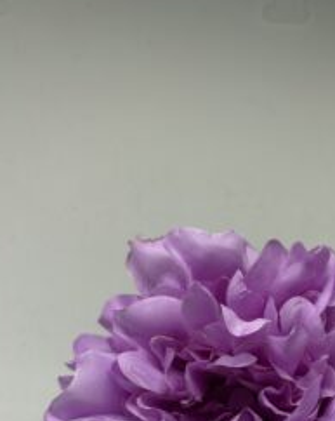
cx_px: 245
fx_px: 522
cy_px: 332
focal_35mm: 42
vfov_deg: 42.1
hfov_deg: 35.0
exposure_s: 1/184
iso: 40
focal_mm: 5.96
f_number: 1.6
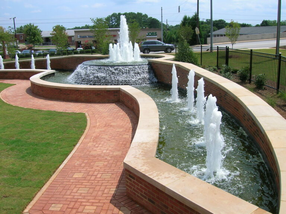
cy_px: 107
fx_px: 281
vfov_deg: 41.8
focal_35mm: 34
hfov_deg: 54.0
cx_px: 143
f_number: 4.9
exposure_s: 1/536
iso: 50
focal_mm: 5.7
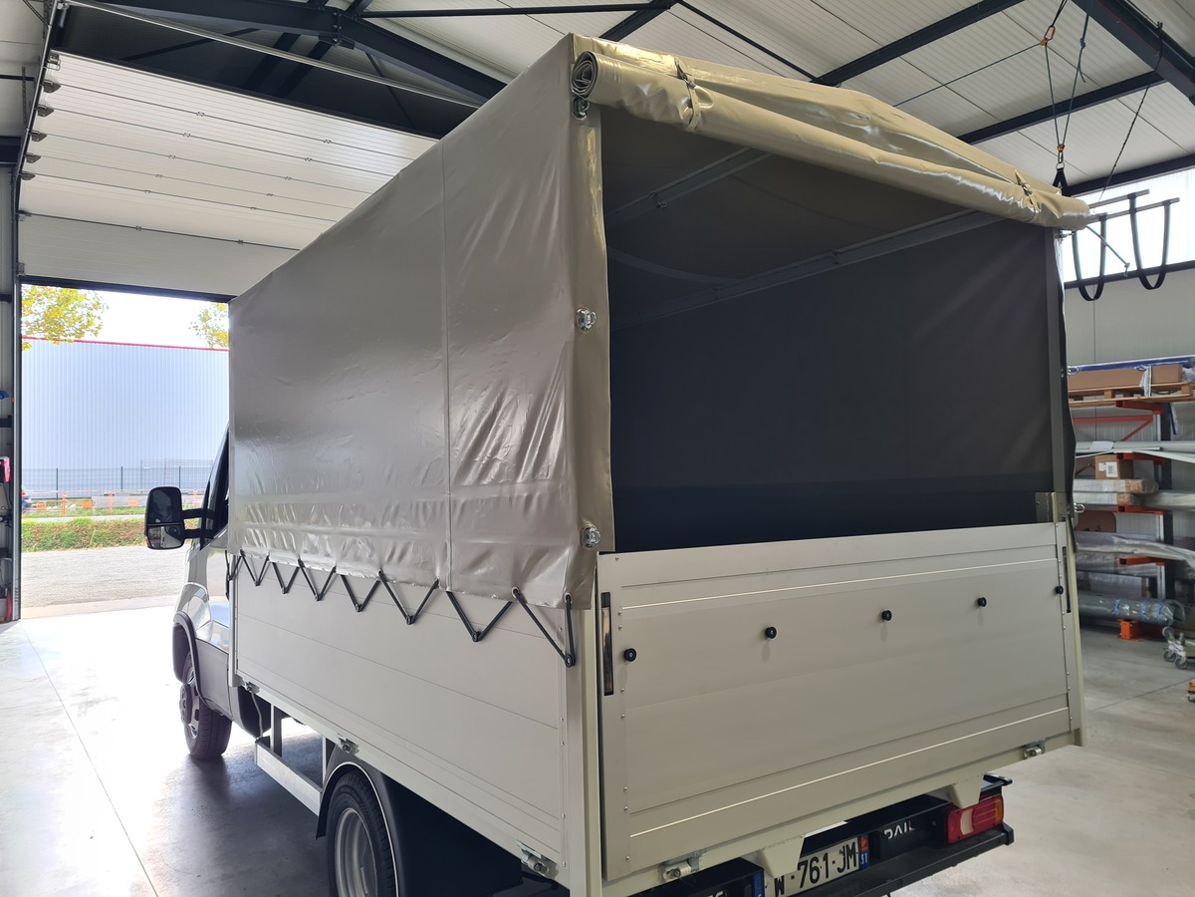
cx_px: 598
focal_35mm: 26
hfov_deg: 67.3
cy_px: 448
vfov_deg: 53.1
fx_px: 898
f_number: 1.8
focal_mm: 5.4
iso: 64
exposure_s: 1/100
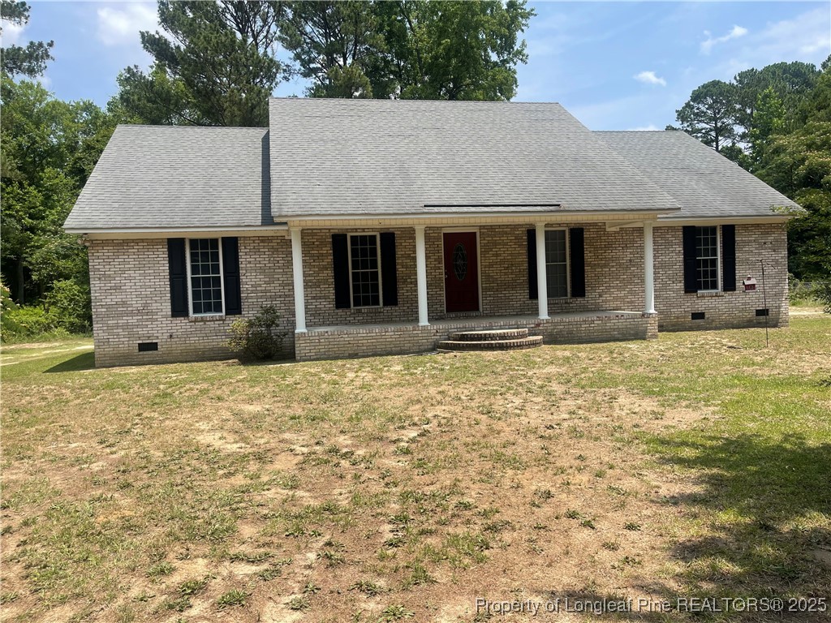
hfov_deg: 69.4
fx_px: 600
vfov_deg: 54.9
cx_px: 416
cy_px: 312
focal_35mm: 25
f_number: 1.6
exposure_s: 1/2488
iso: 32
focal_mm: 5.1
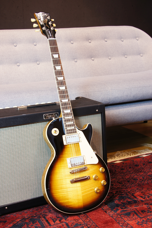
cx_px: 76
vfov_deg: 37.9
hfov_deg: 25.7
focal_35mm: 52
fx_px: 333
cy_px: 114
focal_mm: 35
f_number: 7.1
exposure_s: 1/2
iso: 100
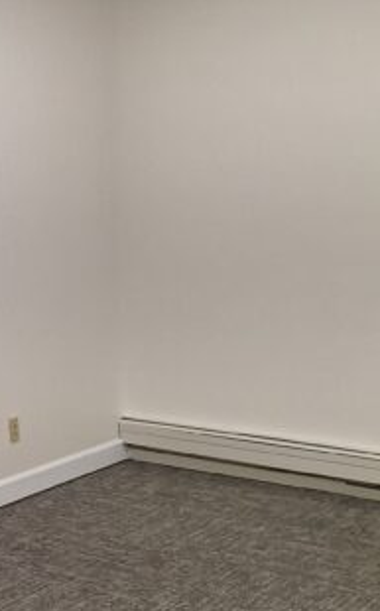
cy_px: 227
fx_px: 1047
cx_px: -329
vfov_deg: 32.3
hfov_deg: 16.7
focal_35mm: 63
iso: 40
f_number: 1.8
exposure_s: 1/195
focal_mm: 5.54
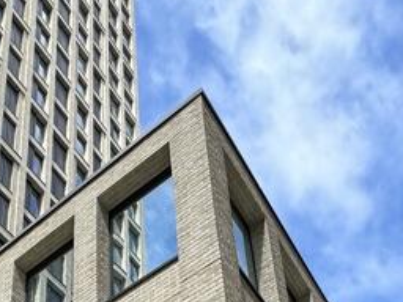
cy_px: 588
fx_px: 652
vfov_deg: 18.4
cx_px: 126
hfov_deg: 34.0
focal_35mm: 56
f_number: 2.2
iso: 50
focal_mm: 2.22
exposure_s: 1/1217
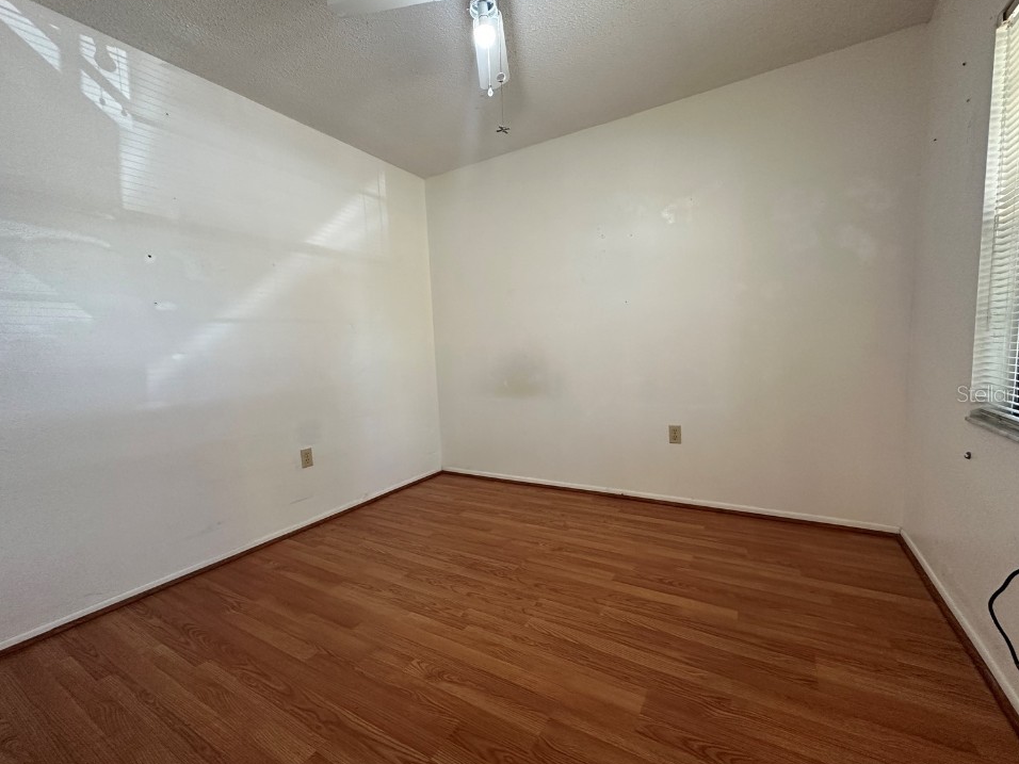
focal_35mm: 15
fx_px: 442
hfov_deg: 98.2
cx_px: 512
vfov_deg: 81.7
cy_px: 393
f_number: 2.2
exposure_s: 1/120
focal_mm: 2.22
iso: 250
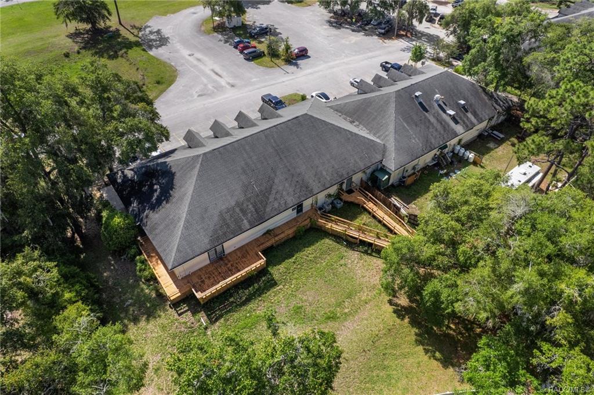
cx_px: 297
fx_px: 363
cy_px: 198
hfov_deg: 78.6
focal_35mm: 22
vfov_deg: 57.1
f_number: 2.8
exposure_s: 1/1500
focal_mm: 8.38
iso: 100
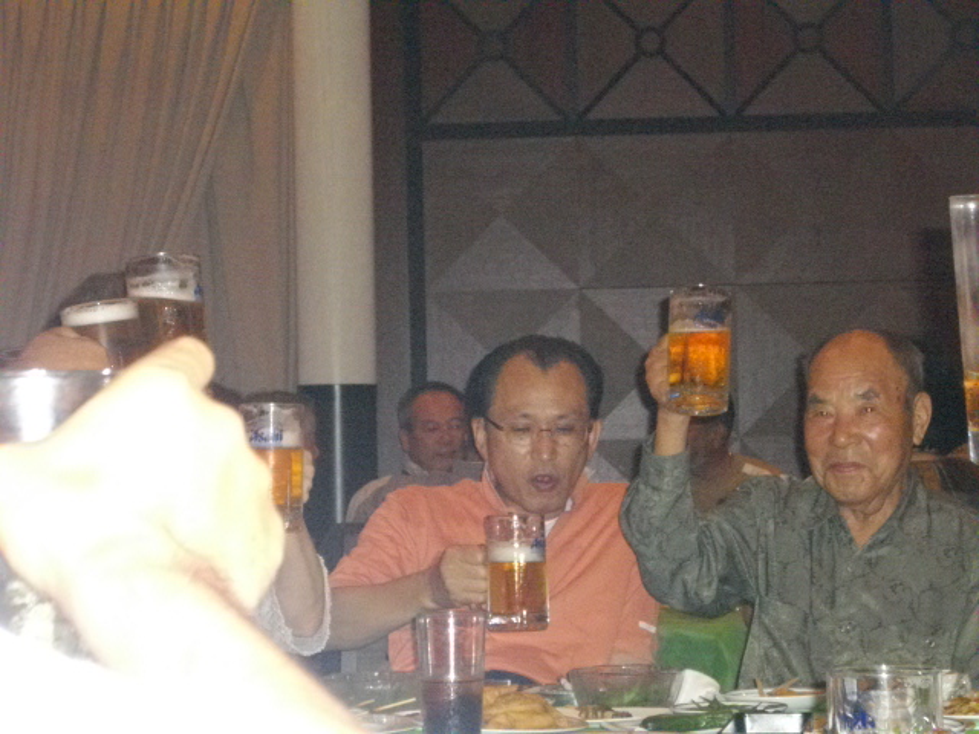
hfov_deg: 21.1
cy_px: 367
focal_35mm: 93
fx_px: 2630
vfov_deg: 15.9
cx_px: 490
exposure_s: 1/100
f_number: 4.7
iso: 800
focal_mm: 15.3
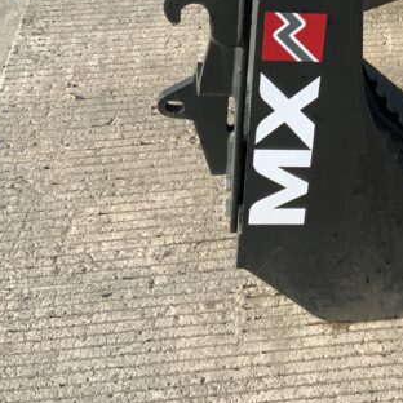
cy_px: -17
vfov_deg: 19.9
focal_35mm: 84
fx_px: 1106
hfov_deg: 19.9
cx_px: 422
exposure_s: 1/657
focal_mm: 3
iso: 16
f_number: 1.8
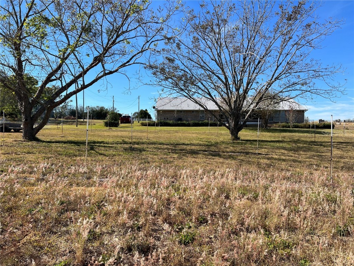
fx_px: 266
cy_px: 133
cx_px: 177
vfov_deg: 53.1
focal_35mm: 26
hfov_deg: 67.3
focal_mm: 5.7
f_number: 1.5
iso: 50
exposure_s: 1/3571
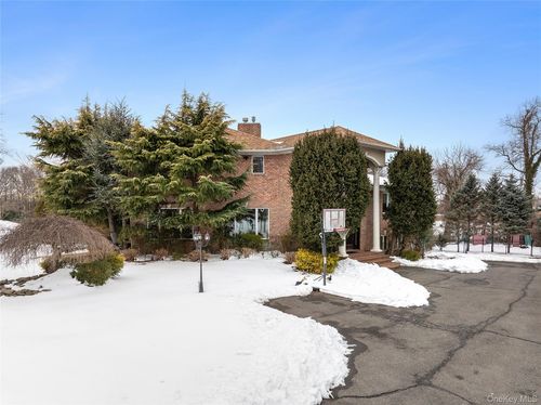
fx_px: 375
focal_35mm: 24
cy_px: 202
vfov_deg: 56.7
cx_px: 270
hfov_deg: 71.6
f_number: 5.6
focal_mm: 12.3
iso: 400
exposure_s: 1/500
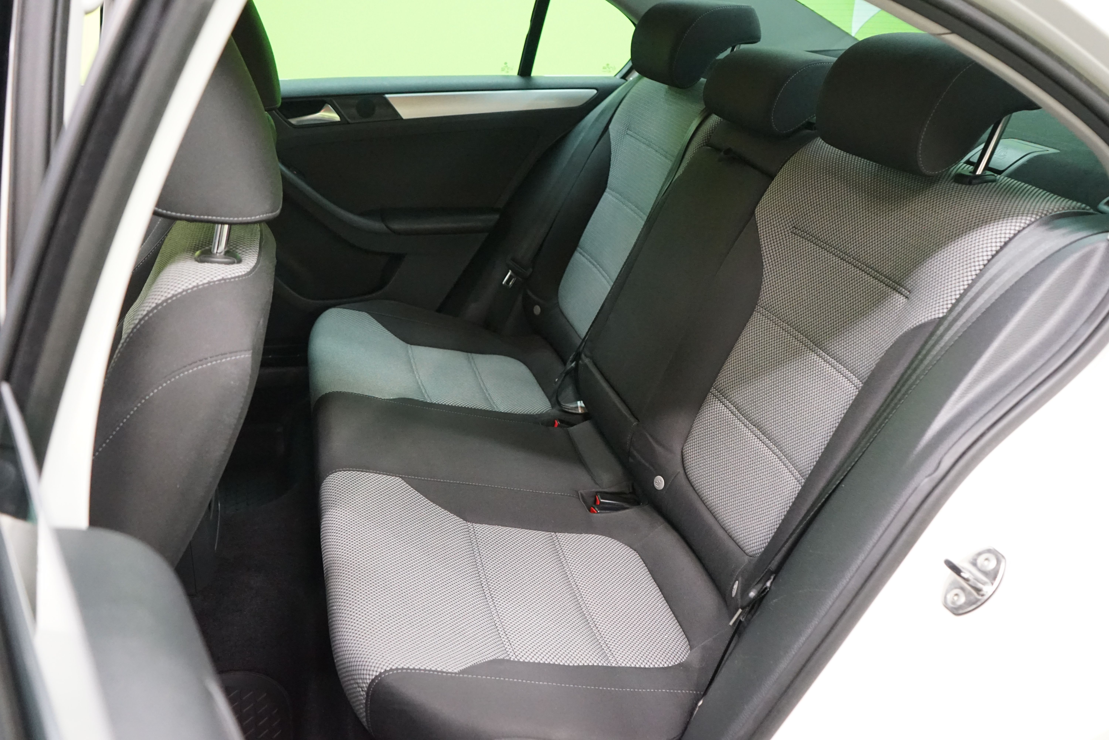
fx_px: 924
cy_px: 370
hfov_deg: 61.9
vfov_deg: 43.6
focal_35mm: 30
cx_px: 554
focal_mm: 30
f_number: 5
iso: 6400
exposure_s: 1/50
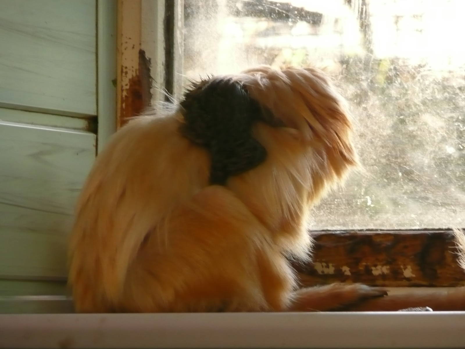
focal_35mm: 280
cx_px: 232
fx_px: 3761
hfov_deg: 7.1
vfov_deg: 5.3
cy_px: 174
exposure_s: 1/30
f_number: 4.9
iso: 320
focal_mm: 46
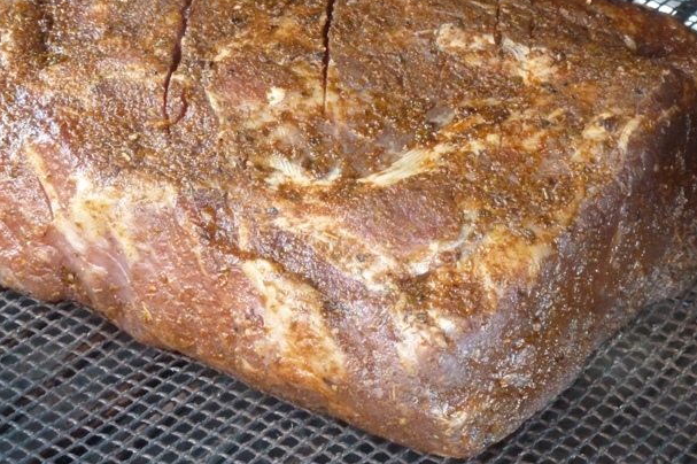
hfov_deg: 19.1
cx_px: 328
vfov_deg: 12.8
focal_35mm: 107
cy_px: 167
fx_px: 2070
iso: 800
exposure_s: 1/25
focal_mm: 12.8
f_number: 4.2
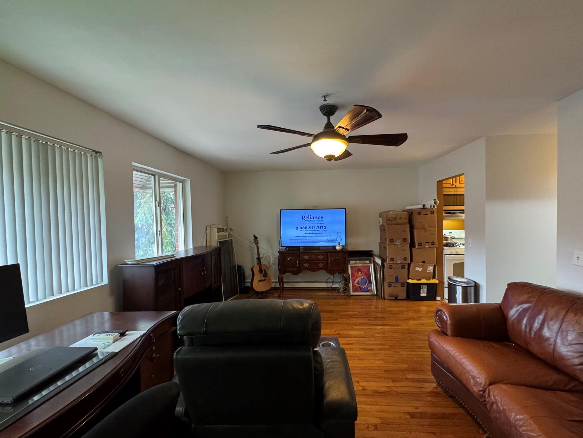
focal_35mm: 15
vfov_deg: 81.7
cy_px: 226
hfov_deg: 98.1
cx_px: 301
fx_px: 253
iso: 640
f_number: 2.2
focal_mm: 2.22
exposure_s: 1/60
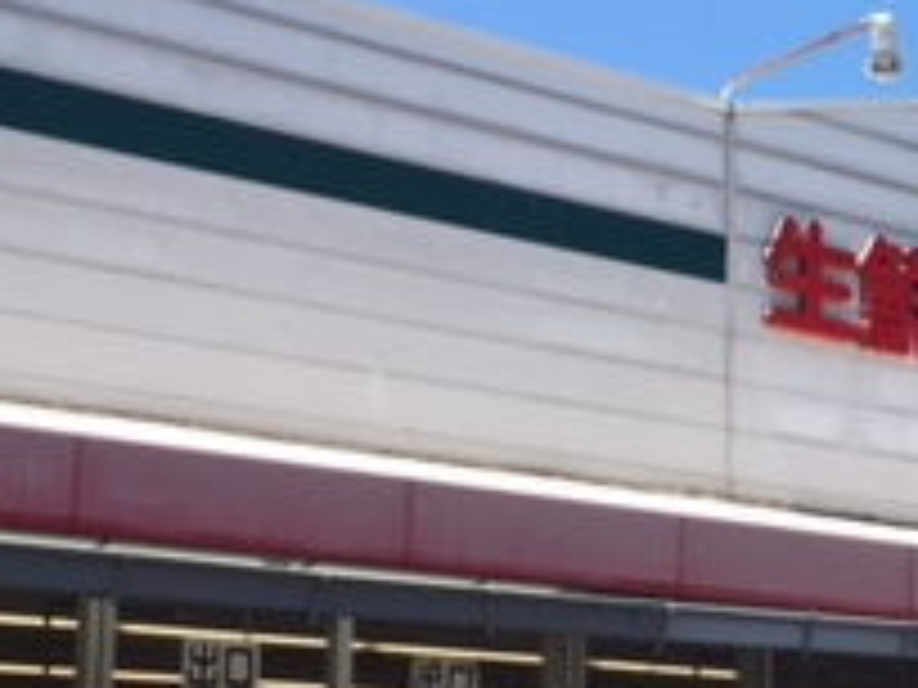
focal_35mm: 91
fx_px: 2413
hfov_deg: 20.5
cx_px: 1004
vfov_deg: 16.1
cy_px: 535
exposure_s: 1/1068
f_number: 2.2
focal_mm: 4.15
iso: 32
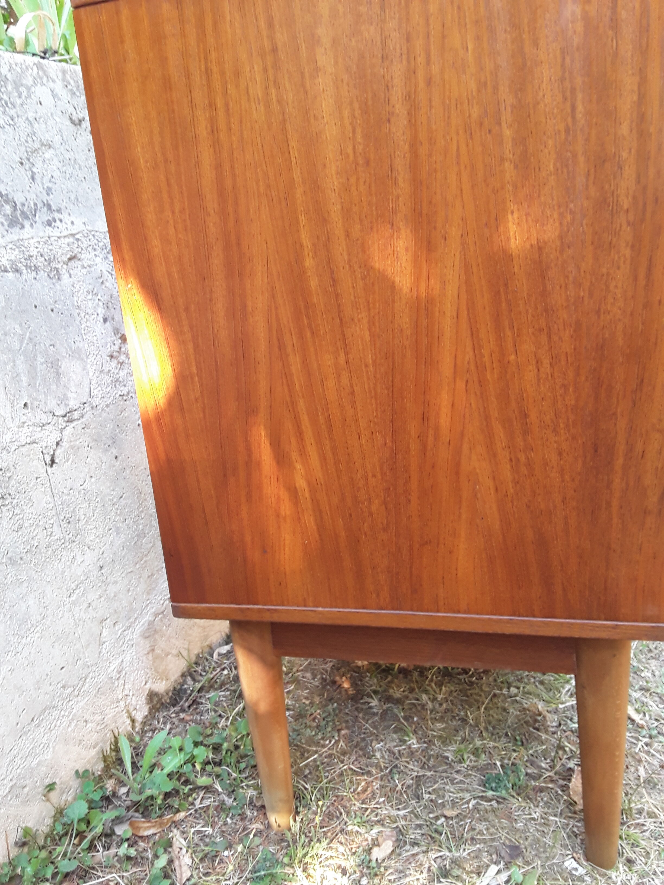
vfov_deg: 65.3
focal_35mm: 27
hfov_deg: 51.4
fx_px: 691
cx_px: 332
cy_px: 442
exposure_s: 1/33
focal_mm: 2.91
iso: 64
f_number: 1.9
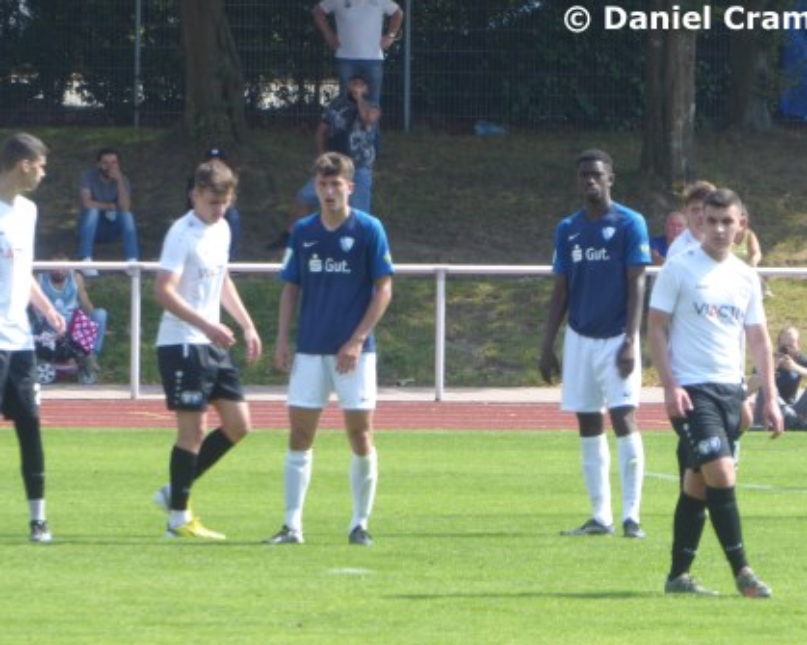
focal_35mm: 524
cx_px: 428
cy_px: 322
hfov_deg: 3.7
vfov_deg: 3.0
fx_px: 12512
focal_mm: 89.6
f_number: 6
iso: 100
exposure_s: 1/100
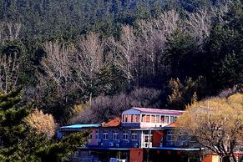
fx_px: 891
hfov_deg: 15.3
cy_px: 106
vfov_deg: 10.4
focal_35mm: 132
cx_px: 233
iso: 200
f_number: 8
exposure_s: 1/250
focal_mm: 60
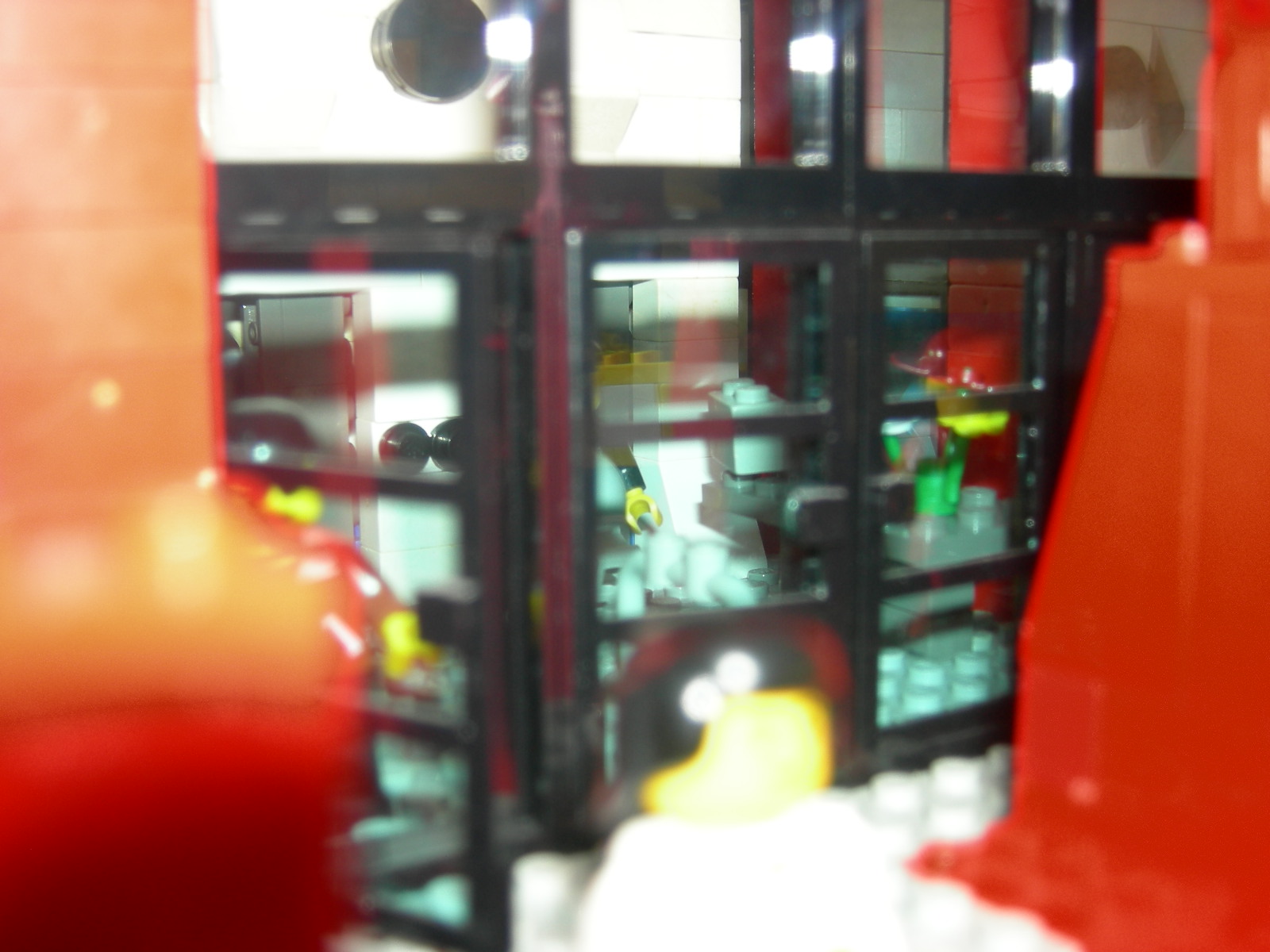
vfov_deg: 32.9
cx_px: 635
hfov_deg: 42.9
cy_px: 476
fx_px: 1614
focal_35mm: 44
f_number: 2.9
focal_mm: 9.1
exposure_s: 1/60.1
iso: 64
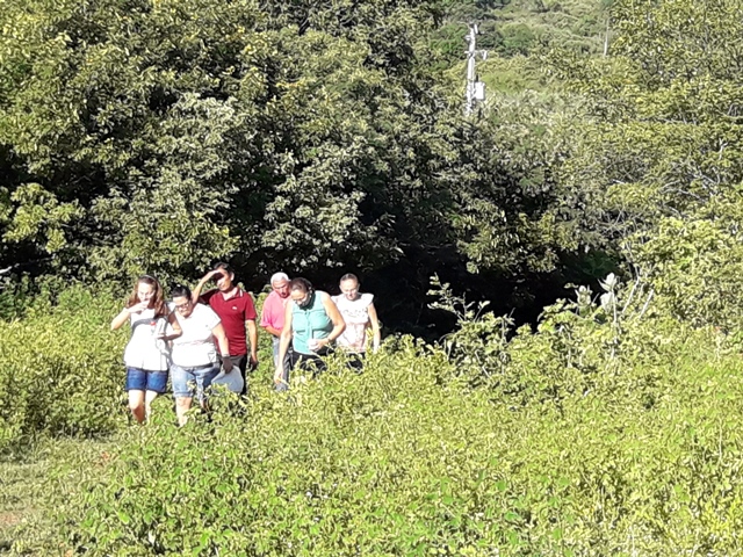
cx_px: 372
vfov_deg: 49.7
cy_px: 278
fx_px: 601
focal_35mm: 28
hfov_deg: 63.4
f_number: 1.9
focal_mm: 3.7
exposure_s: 1/847
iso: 40
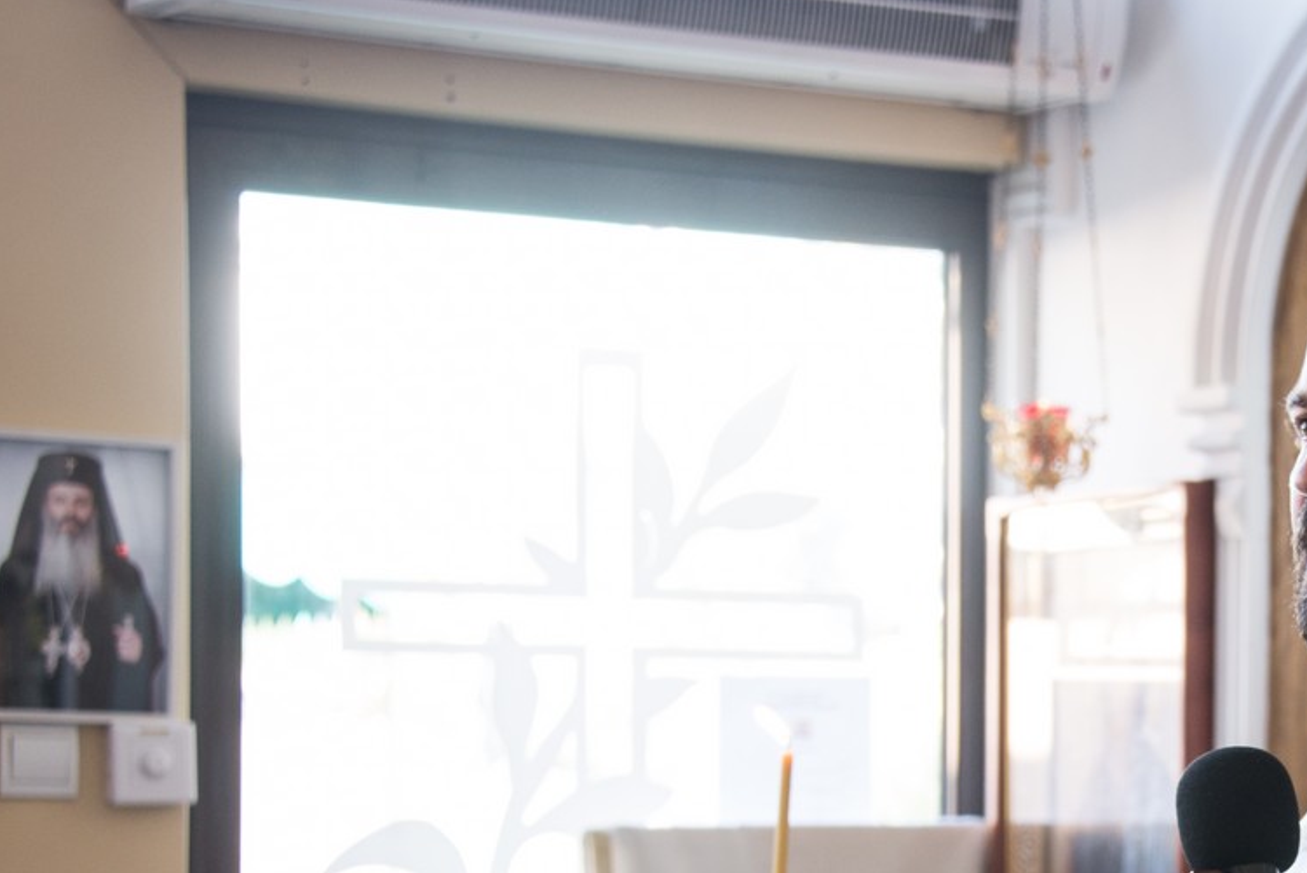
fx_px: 4032
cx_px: 1245
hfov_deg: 18.0
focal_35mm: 111
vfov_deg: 12.3
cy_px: 817
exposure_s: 1/60
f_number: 4.5
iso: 640
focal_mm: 58
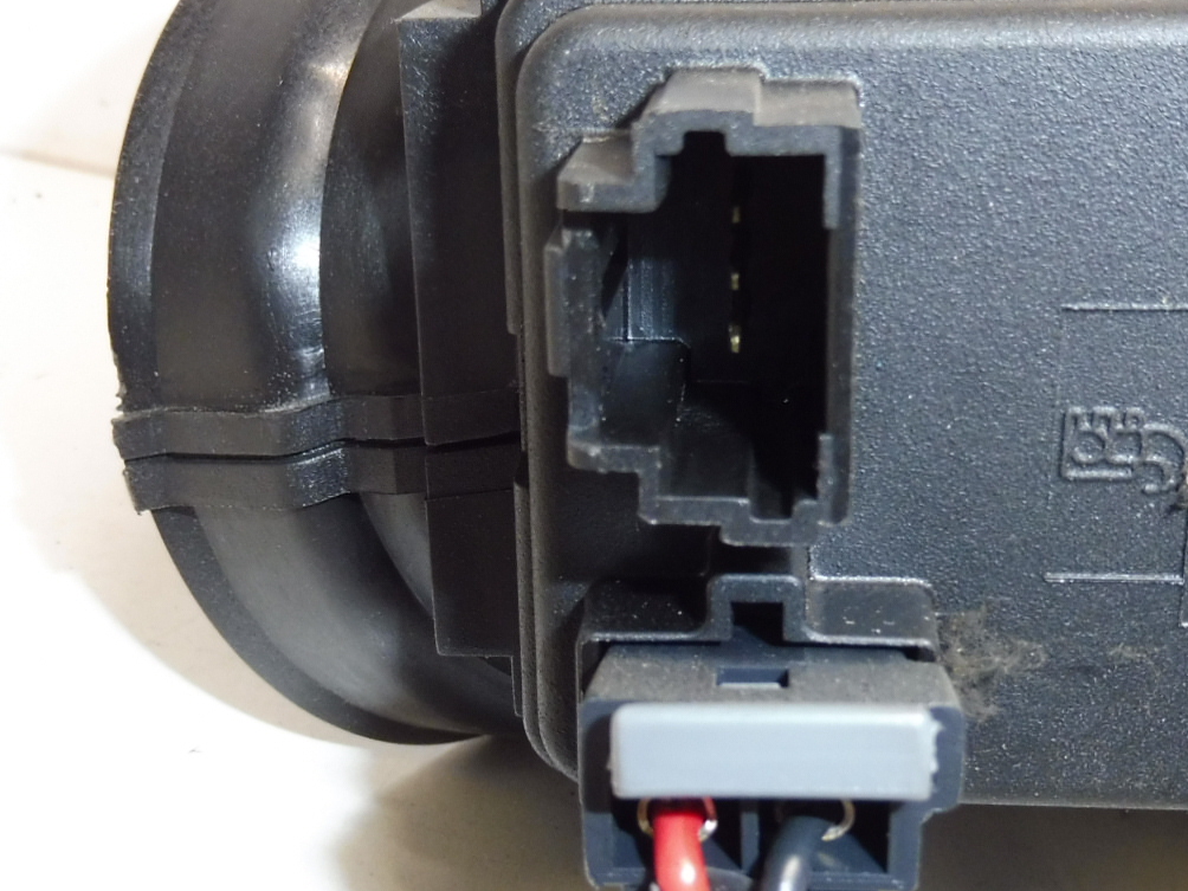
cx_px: 606
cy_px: 515
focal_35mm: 51
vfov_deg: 28.5
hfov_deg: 37.5
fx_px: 1750
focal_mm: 4.4
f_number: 3.5
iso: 200
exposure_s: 1/60
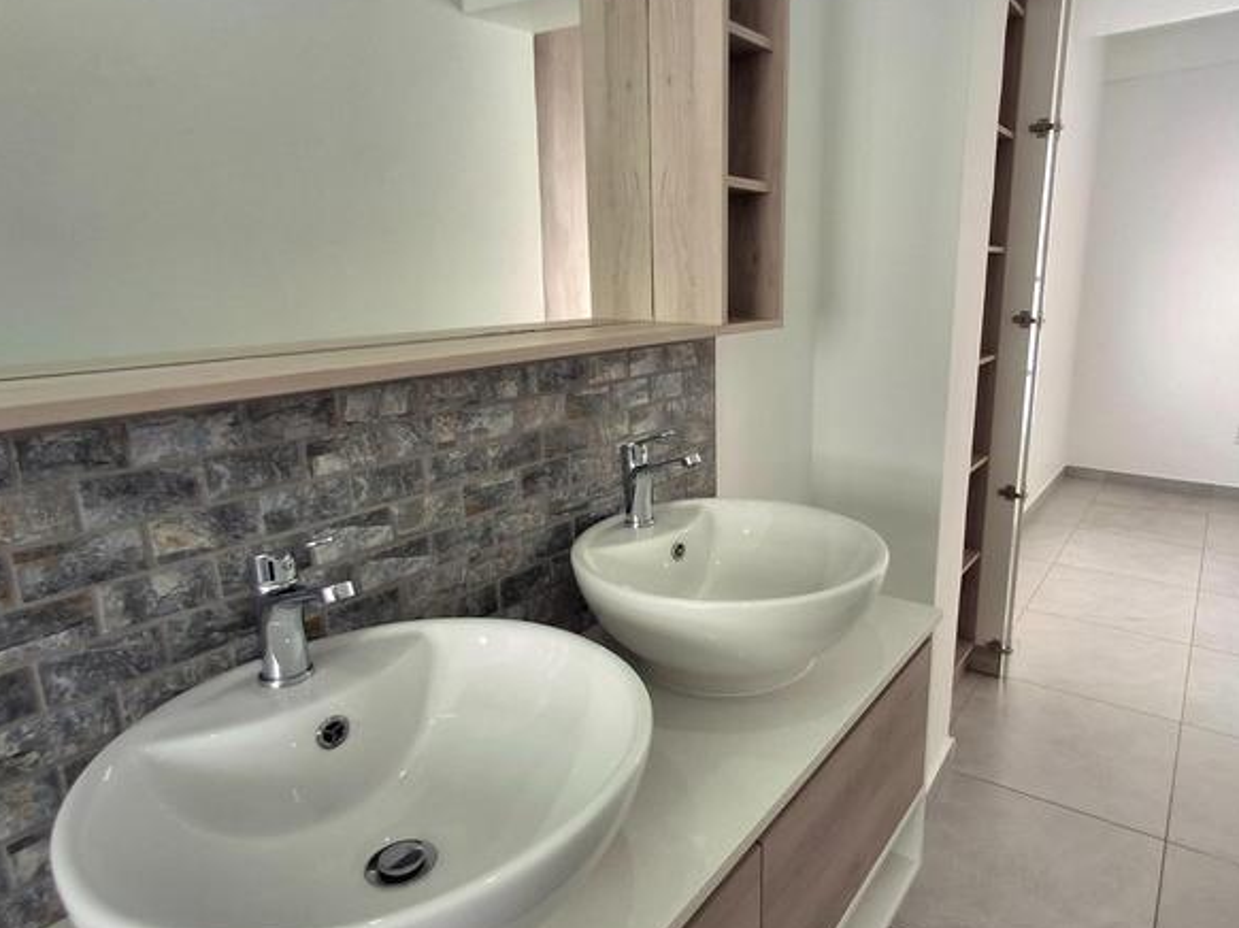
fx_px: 787
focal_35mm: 22
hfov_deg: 75.6
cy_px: 470
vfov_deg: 61.0
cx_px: 739
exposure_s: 1/60.2
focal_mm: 1.64
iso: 40
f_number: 2.2
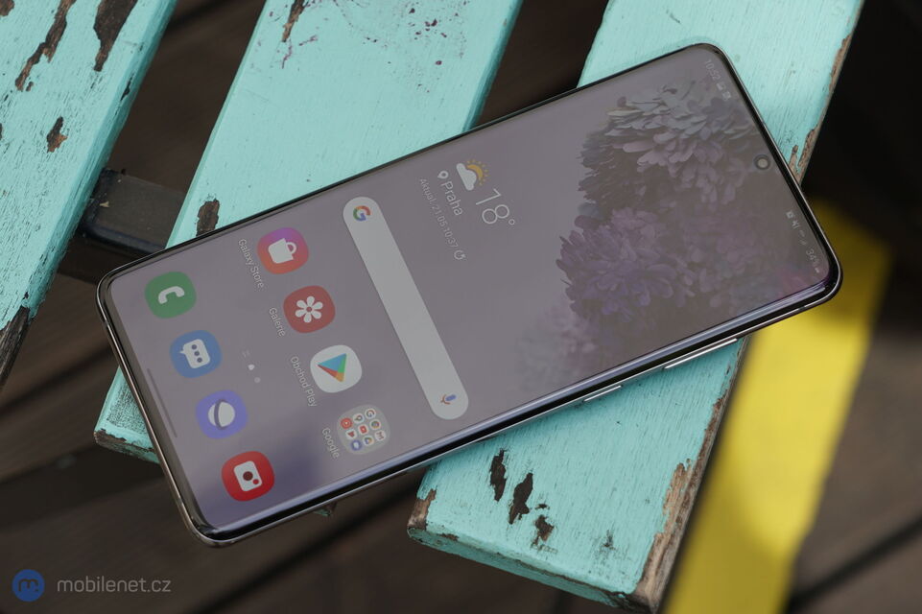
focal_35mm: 70
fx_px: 1792
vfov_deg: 19.4
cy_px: 307
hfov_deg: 28.9
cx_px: 461
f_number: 6.3
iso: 100
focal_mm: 70
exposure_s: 1/160
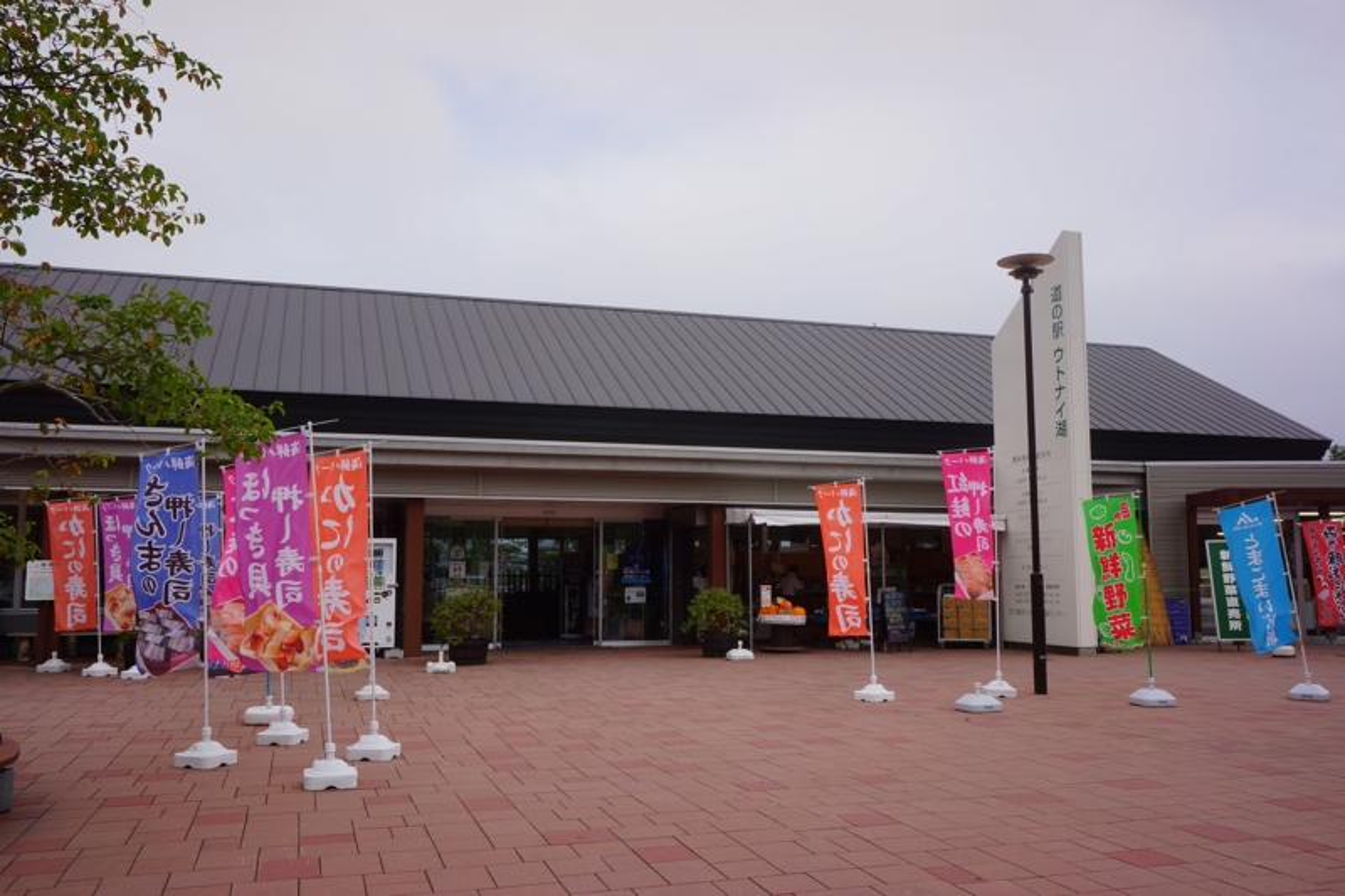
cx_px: 672
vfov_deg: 43.6
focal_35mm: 30
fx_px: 1121
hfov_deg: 61.9
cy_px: 448
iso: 100
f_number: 8
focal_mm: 20
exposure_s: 1/250
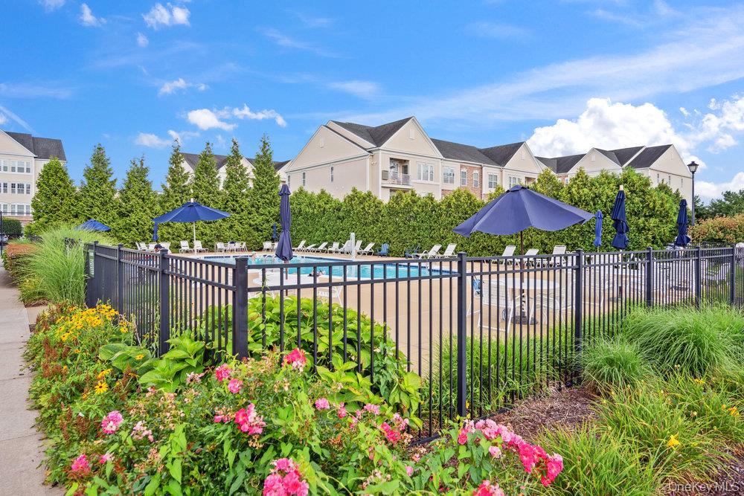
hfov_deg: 81.2
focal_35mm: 21
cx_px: 372
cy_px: 248
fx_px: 434
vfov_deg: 59.5
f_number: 5.6
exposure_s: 1/250
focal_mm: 21
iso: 160
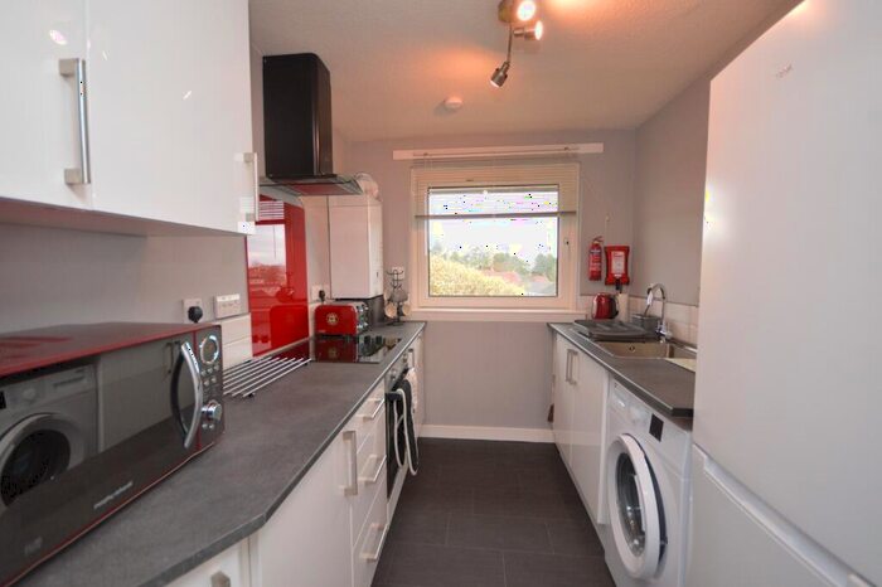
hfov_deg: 100.4
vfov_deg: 77.3
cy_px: 294
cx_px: 441
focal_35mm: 15
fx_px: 367
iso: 800
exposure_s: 1/60
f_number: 4
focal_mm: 10
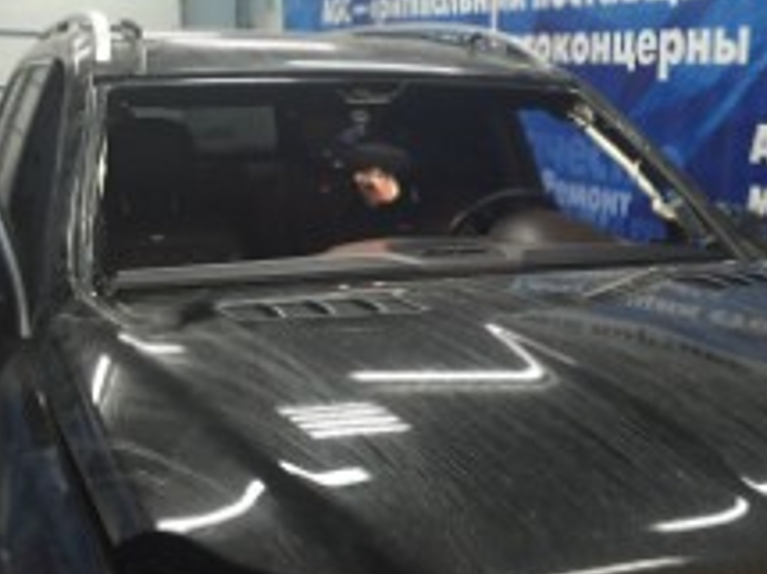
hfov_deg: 35.5
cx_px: 449
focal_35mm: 54
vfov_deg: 27.0
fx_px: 1196
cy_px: 271
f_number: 2.2
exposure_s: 1/33
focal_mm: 4.15
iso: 160
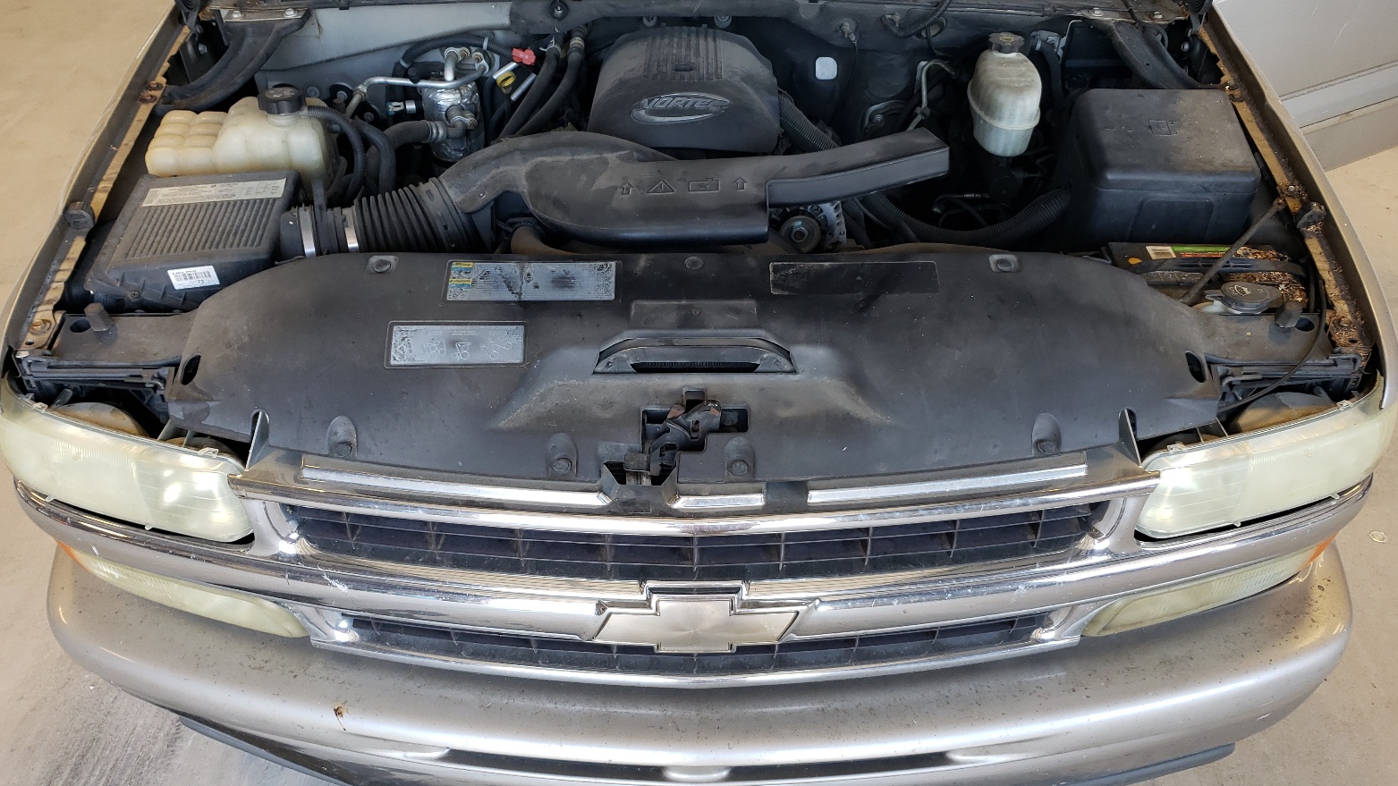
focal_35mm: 29
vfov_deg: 39.9
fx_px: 1075
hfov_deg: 66.1
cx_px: 699
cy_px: 486
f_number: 1.5
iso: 56
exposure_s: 1/60.2
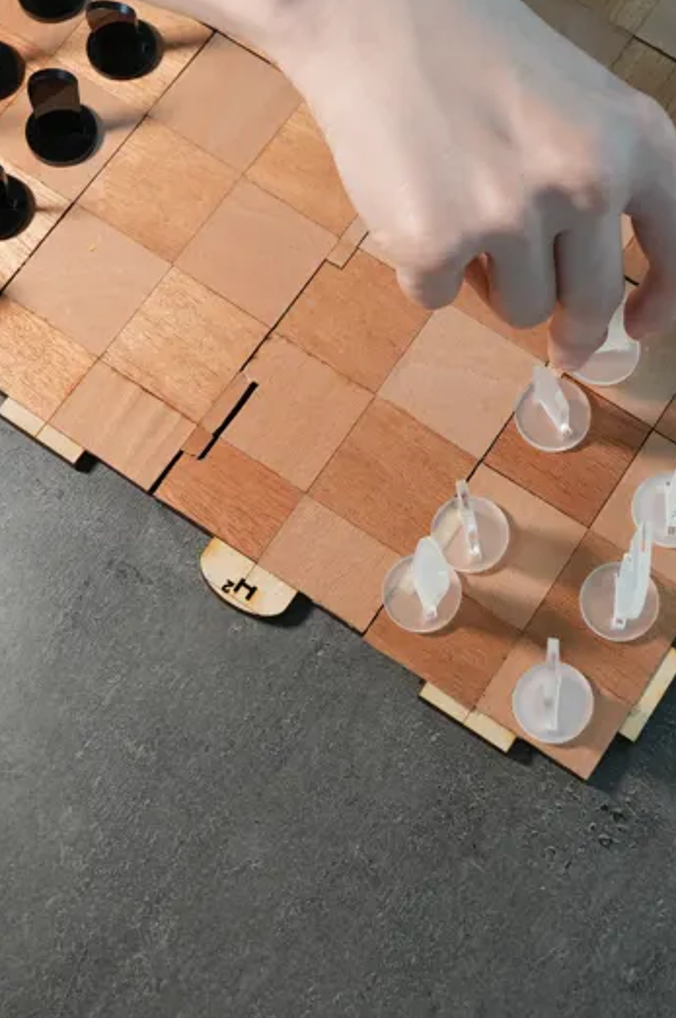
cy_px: 330
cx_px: 401
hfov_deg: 19.7
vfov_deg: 29.0
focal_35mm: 69
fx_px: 1947
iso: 400
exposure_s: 1/160
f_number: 4
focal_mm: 24
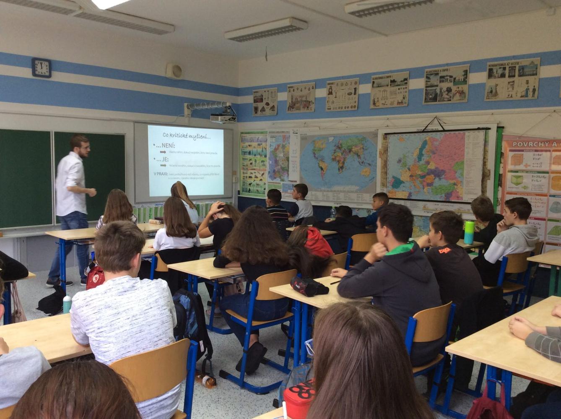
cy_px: 210
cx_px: 280
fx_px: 518
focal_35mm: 32
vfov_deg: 44.0
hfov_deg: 56.9
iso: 50
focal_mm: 3.3
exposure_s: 1/25
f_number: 2.4
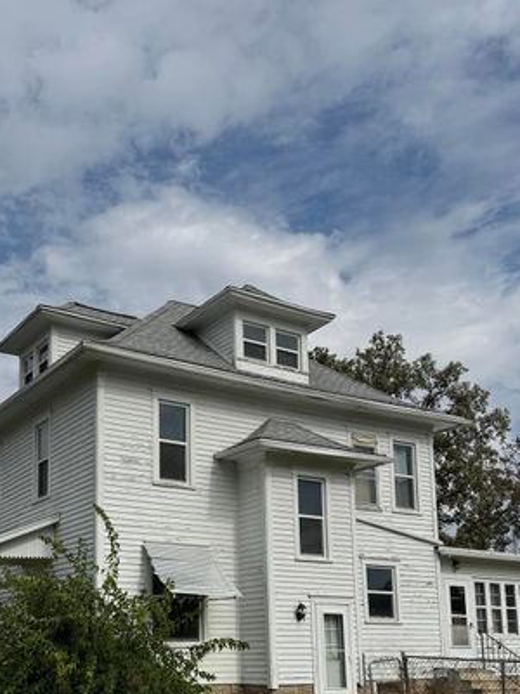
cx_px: 168
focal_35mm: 40
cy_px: 523
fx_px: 801
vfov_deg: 45.1
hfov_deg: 35.6
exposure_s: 1/7937
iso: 80
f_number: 1.78
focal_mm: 6.76
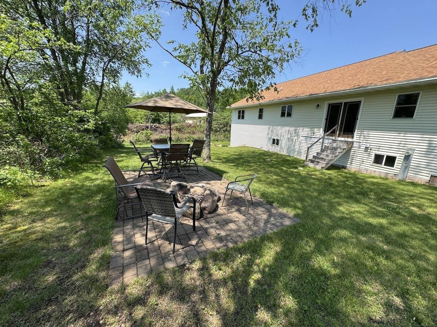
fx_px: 177
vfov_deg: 85.7
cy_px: 164
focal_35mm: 14
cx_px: 218
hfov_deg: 102.1
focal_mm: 2.22
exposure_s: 1/741
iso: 40
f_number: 2.2
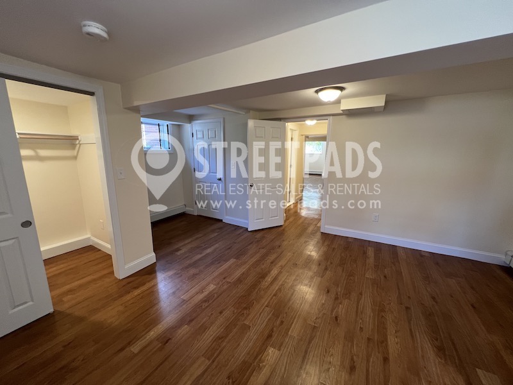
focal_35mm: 13
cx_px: 256
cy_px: 192
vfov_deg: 89.9
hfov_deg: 106.2
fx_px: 193
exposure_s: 1/60
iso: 160
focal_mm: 1.57
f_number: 1.8
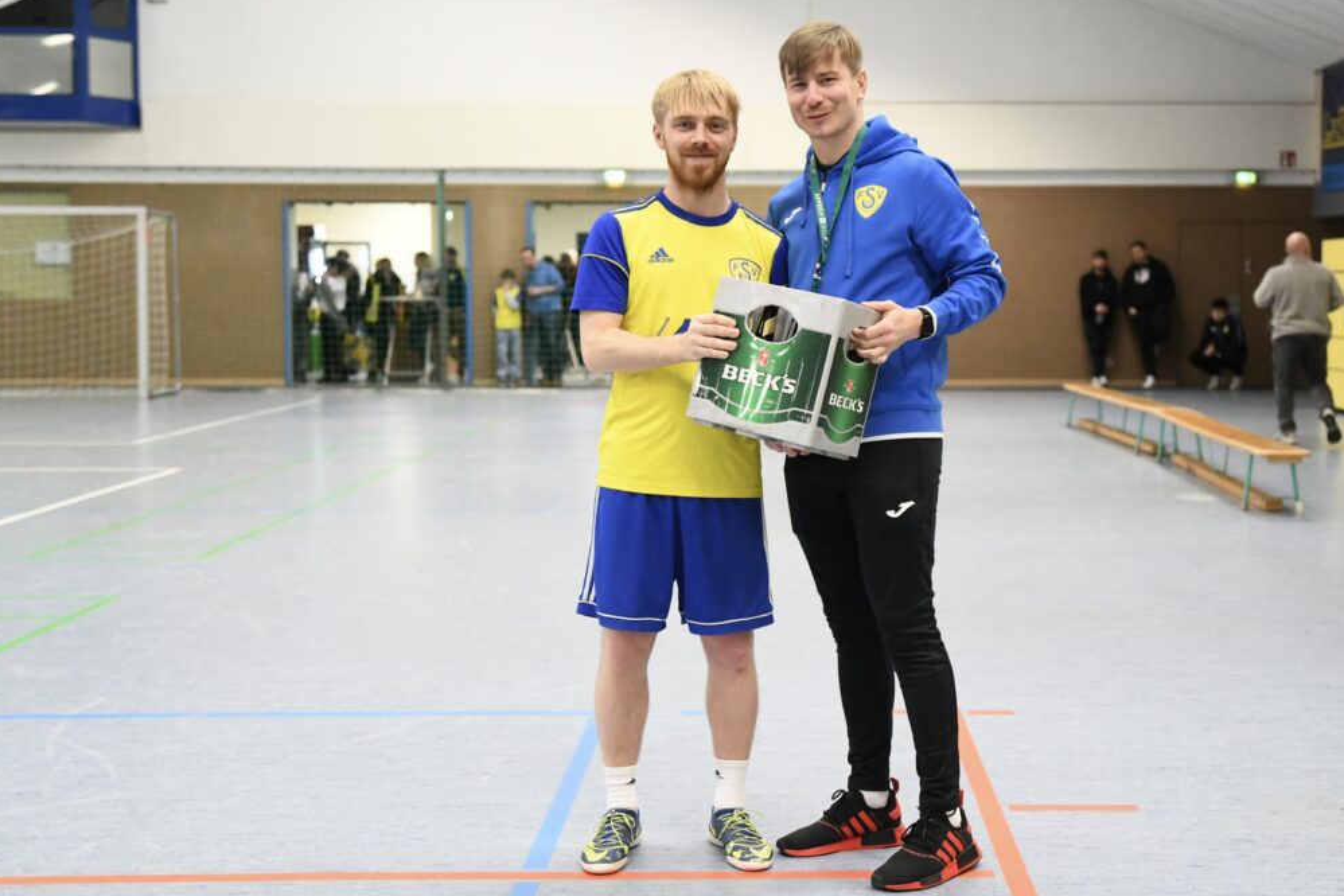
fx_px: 1531
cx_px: 681
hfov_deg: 47.4
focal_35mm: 41
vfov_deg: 32.6
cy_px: 451
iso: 8000
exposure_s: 1/640
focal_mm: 40
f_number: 2.8
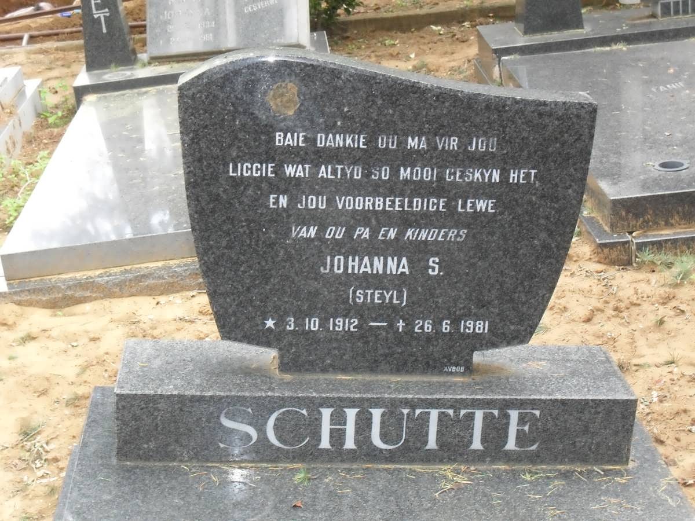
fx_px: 1325
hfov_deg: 29.4
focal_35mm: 66
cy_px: 260
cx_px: 348
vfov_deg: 22.3
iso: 240
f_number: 4.6
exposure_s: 1/60
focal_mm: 11.7
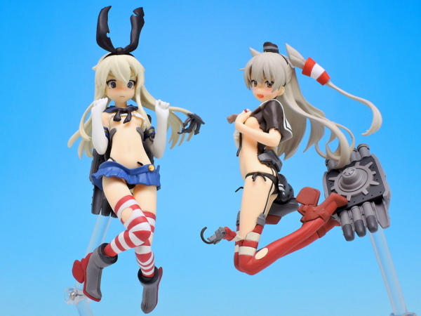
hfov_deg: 26.0
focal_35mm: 75
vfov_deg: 19.6
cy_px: 158
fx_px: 912
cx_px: 210
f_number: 7.3
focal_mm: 16
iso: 400
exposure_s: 1/6
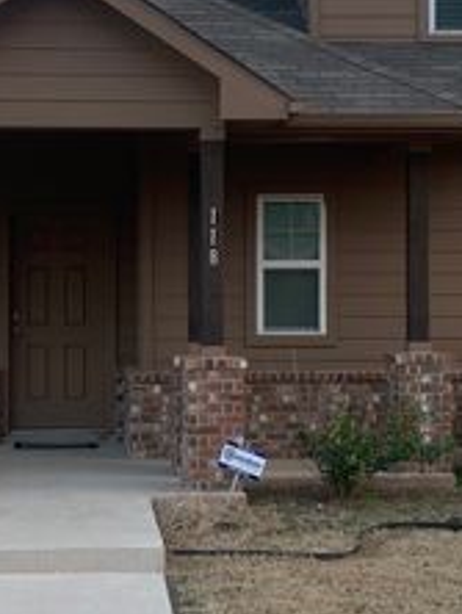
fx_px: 1385
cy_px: 275
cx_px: 127
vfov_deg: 25.0
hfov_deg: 18.8
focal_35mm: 78
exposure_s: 1/146
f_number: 1.8
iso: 25
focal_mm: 4.25
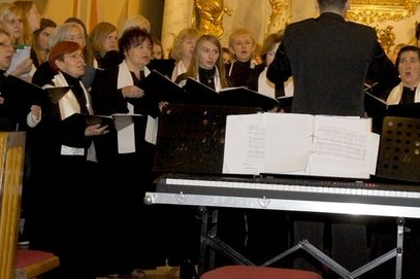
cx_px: 304
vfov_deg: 16.2
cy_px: 83
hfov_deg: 24.0
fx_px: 977
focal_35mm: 84
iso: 1600
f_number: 5.6
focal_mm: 35
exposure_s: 1/60
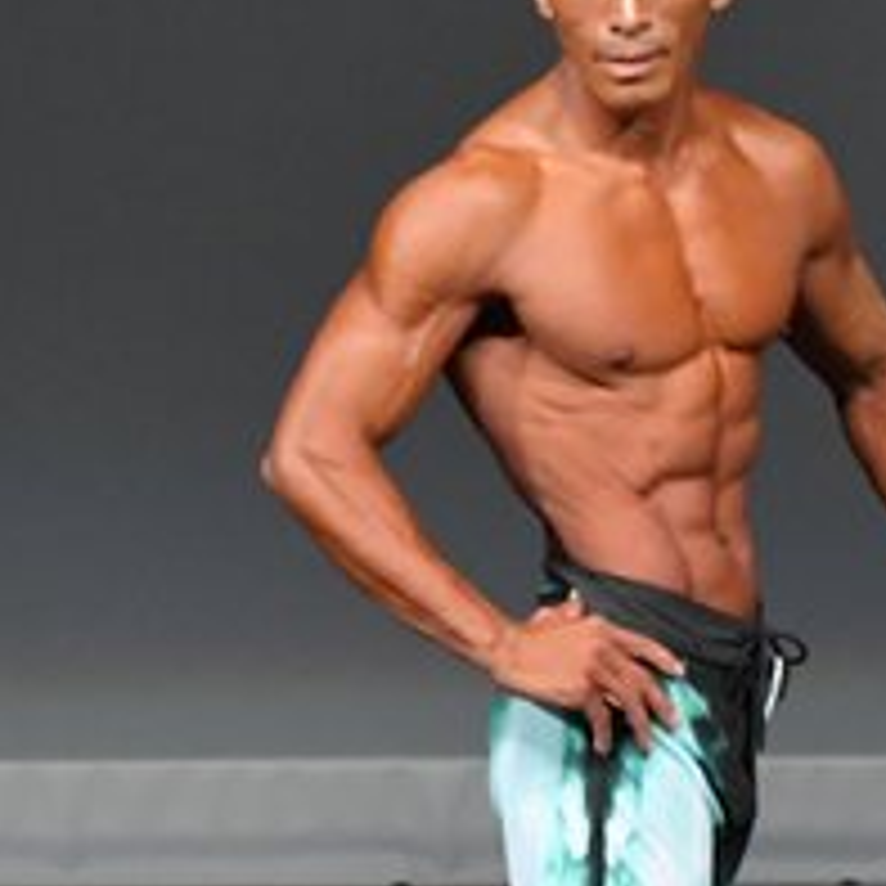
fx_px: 33330
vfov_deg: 1.5
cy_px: 648
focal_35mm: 1151
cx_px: 938
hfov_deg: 1.5
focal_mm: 230
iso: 4000
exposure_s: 1/400
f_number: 5.6
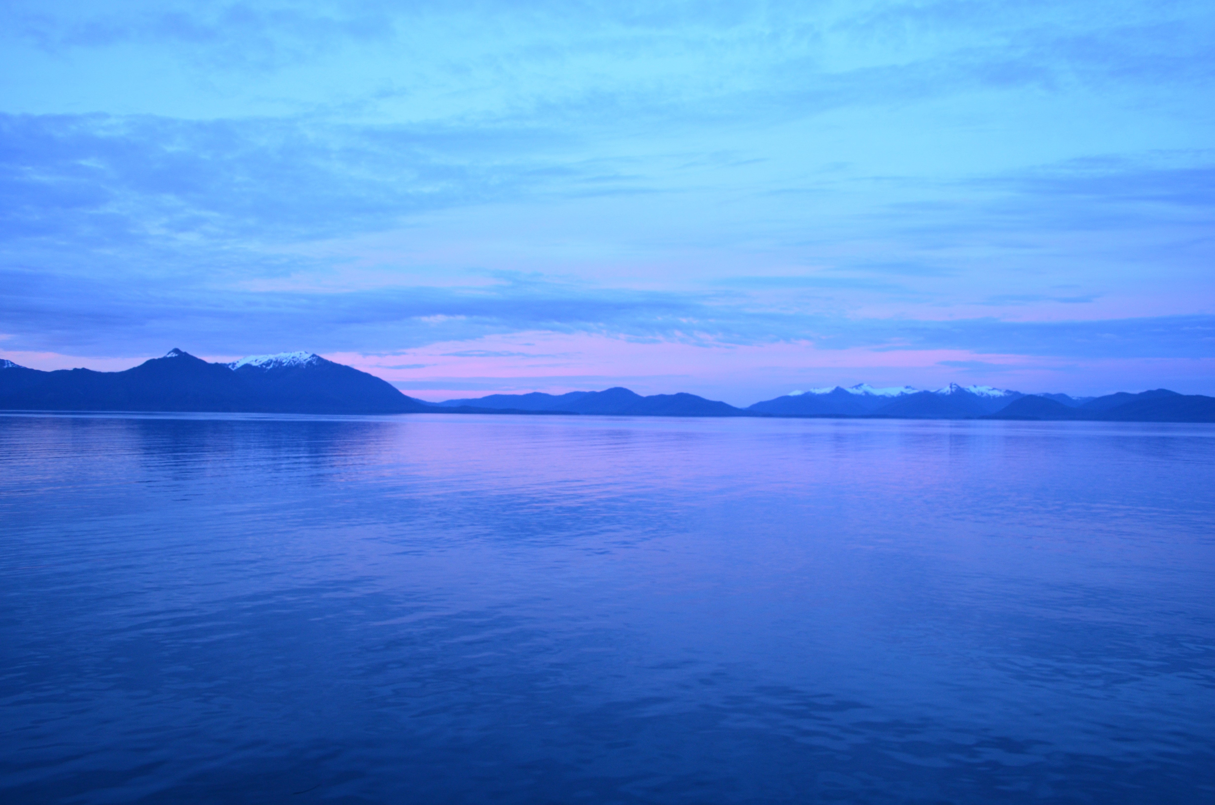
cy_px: 402
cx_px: 608
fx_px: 909
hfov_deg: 67.5
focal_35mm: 27
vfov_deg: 47.7
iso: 450
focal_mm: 18
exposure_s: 1/60
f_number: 4
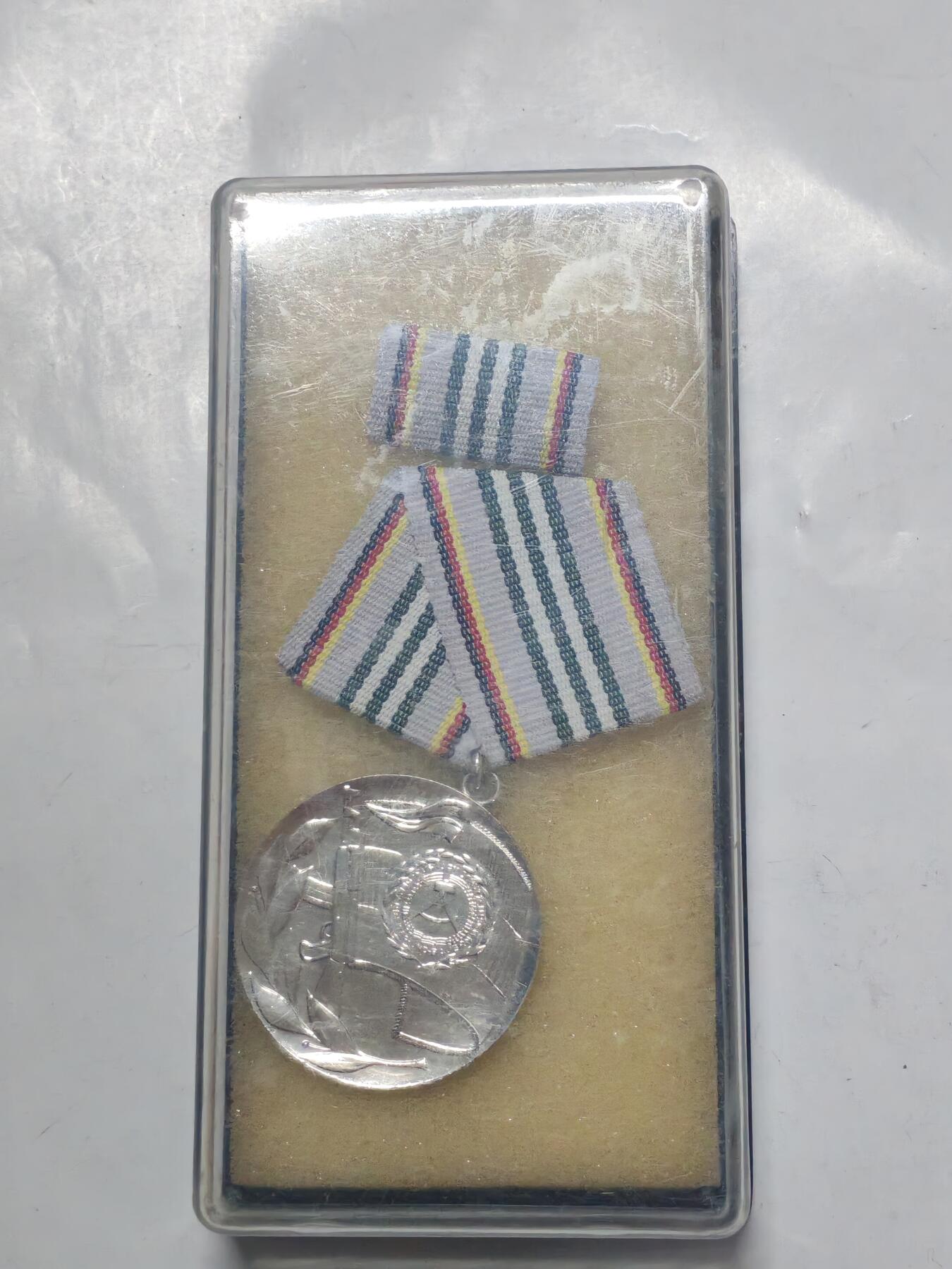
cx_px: 476
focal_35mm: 68
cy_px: 634
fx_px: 2493
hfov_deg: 21.6
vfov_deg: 28.6
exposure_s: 1/33
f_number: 1.95
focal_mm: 5.52
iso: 640
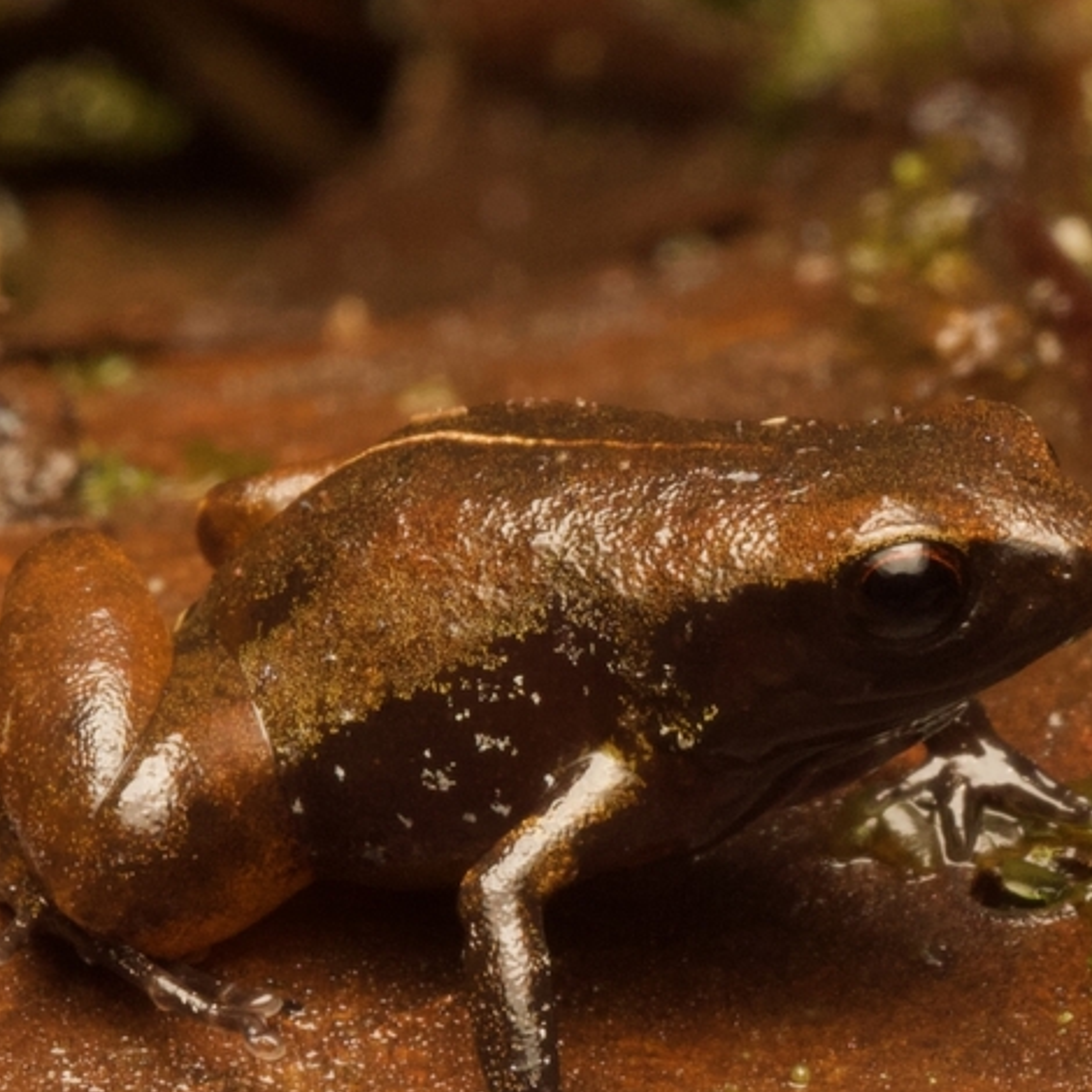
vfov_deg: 6.8
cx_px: 878
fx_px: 9172
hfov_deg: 6.8
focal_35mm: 257
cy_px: 489
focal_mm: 60
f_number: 16
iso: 800
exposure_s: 1/40
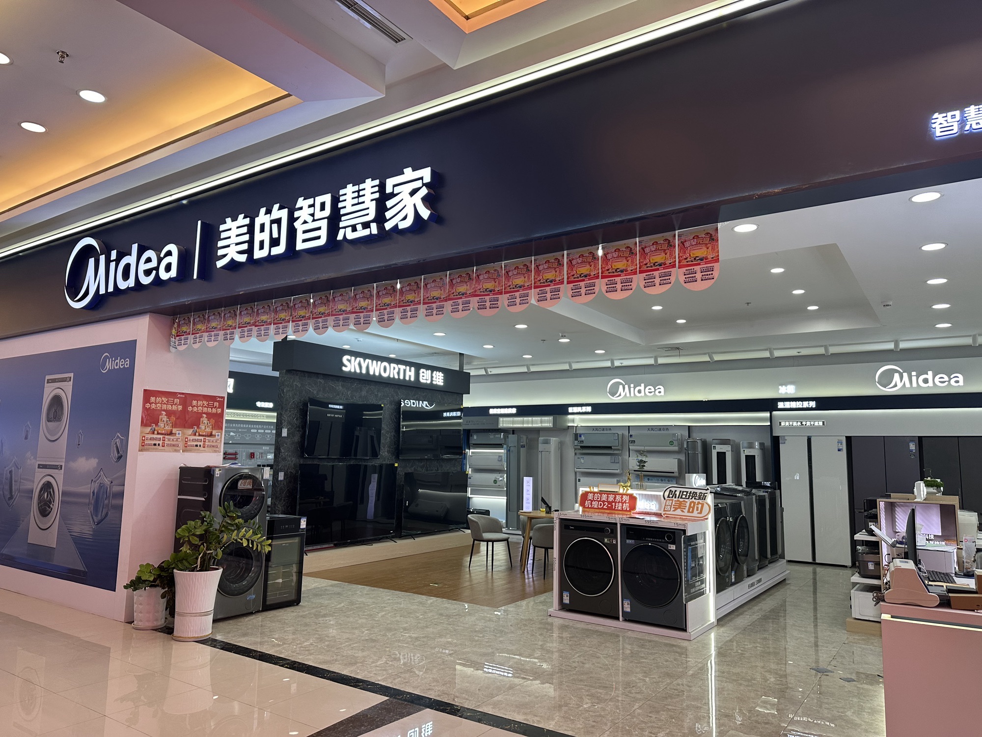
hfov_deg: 71.6
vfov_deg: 56.8
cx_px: 491
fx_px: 681
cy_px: 368
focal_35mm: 24
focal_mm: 6.86
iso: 80
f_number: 1.78
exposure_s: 1/100
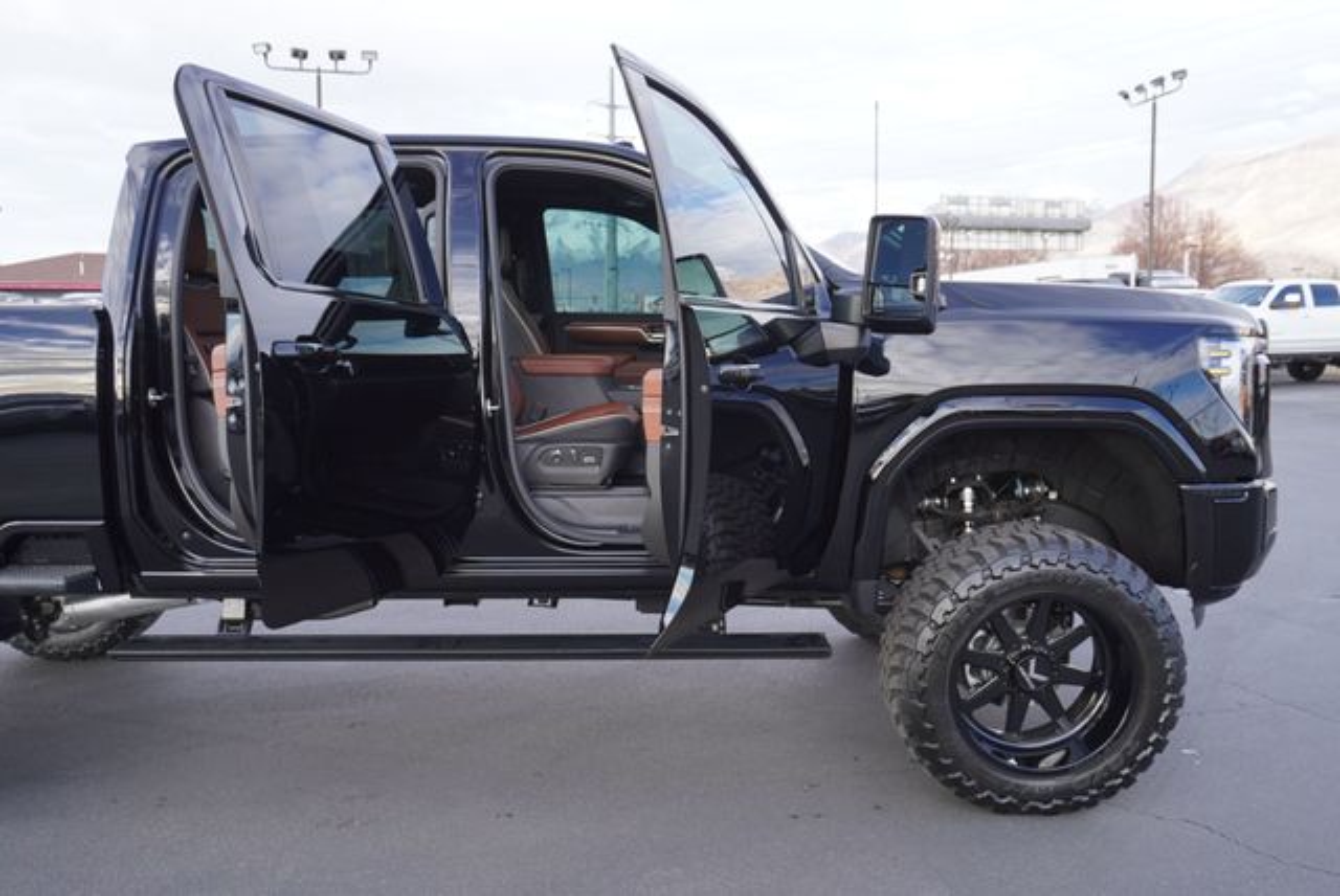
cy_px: 448
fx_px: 1118
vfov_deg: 43.7
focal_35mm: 30
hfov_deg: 61.9
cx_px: 670
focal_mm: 20
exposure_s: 1/100
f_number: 5
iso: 100
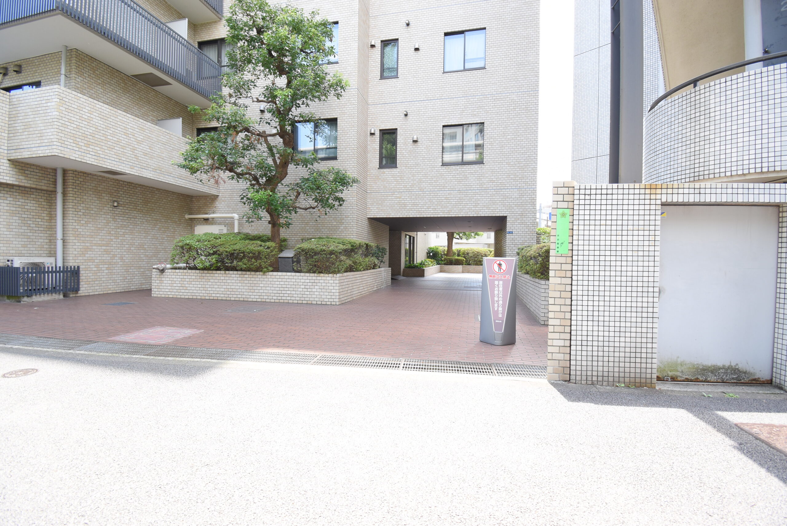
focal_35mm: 15
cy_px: 263
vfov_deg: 77.4
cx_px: 394
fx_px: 328
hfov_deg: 100.3
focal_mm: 10
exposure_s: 1/125
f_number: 5.6
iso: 400
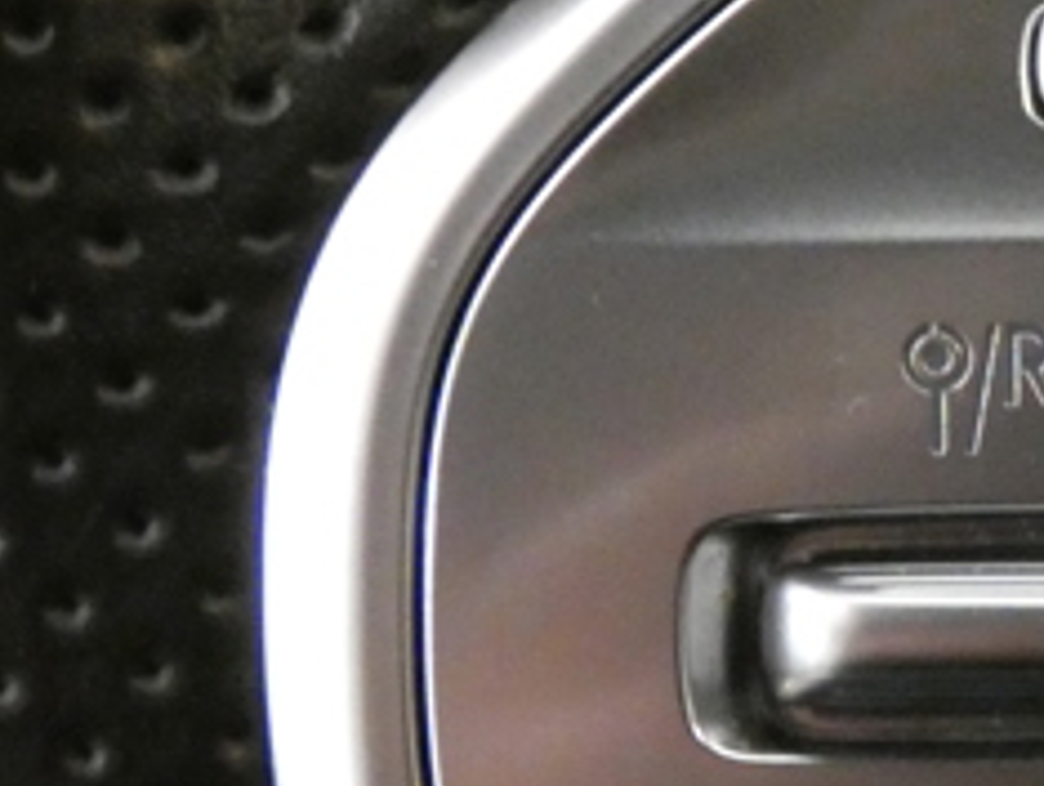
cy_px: 263
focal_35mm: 164
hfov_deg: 11.5
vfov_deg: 9.1
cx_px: 1566
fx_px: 4951
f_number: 3.8
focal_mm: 8.6
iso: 1600
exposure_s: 1/25
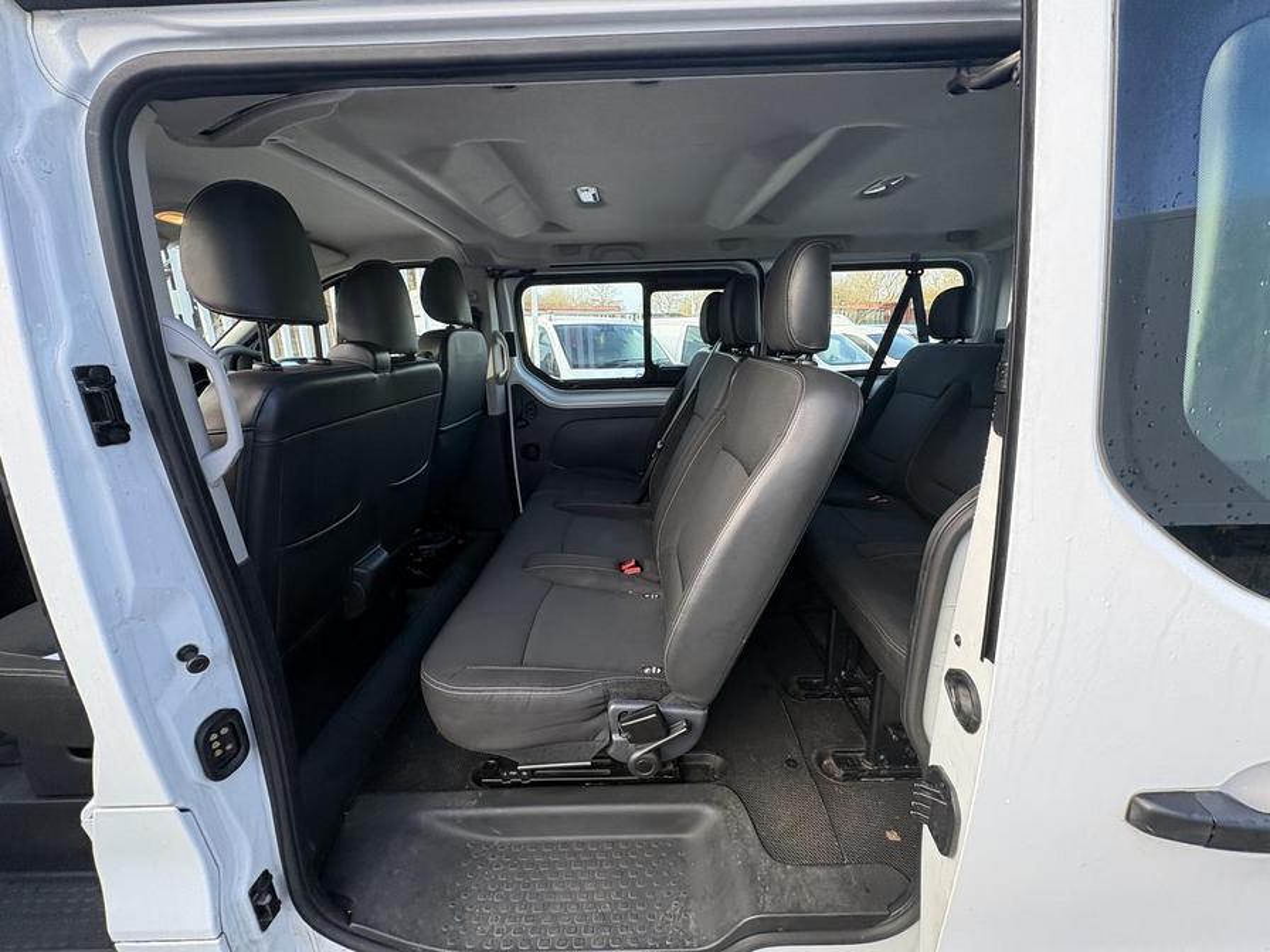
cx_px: 635
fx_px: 514
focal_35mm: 14
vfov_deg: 85.7
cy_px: 476
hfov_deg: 102.1
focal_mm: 2.22
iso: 100
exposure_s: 1/136
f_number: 2.2
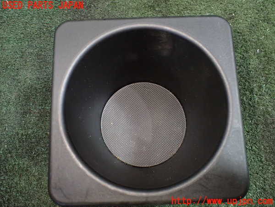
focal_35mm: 30
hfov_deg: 60.0
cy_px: 104
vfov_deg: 46.8
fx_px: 238
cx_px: 138
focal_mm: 5.4
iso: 800
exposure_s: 1/80
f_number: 2.3
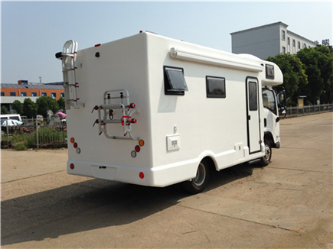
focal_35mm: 33
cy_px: 124
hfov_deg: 55.4
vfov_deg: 42.9
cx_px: 166
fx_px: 317
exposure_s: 1/2857
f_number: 2.4
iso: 50
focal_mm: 4.12
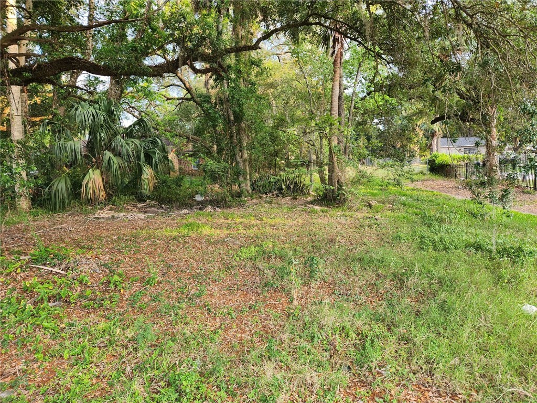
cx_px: 268
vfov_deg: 58.9
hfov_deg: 73.9
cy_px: 202
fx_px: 357
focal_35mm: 23
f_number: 1.8
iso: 64
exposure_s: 1/180
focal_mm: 5.4
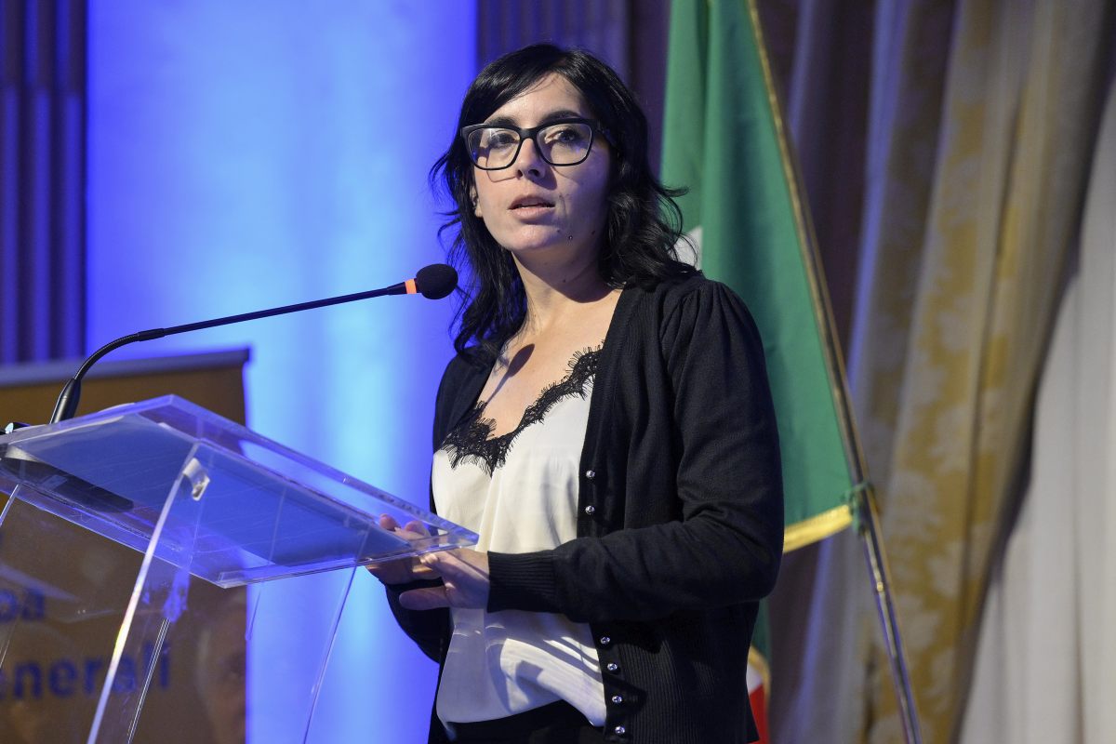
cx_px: 558
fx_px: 4495
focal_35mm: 145
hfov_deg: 14.2
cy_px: 372
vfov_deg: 9.5
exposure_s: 1/160
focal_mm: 145
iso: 2500
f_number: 4
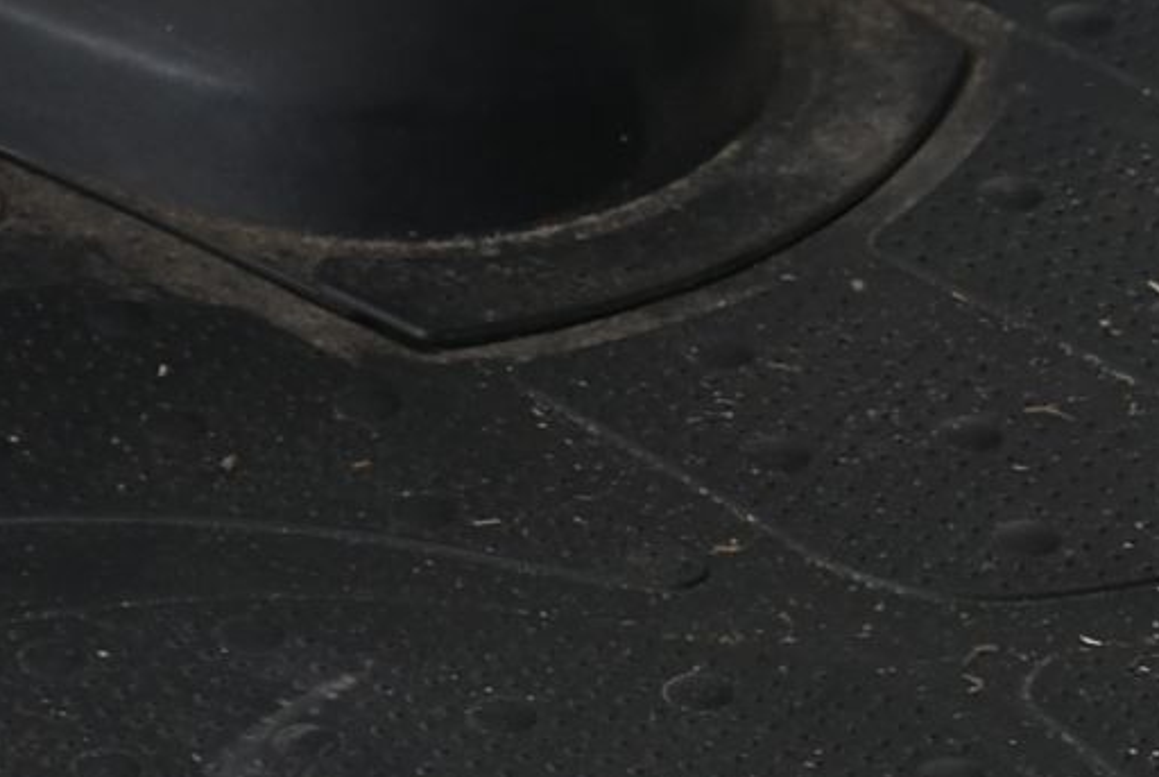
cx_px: 3036
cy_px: 1663
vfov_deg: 2.1
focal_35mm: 657
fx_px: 21179
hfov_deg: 3.1
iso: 200
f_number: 10
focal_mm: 75
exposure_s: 1/160
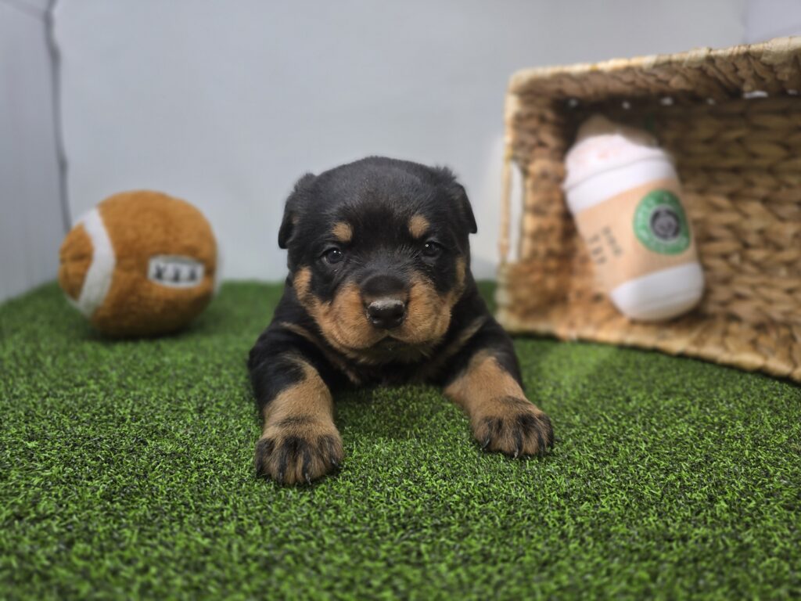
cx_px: 400
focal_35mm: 23
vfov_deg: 58.9
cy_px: 300
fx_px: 532
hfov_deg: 73.9
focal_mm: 6.3
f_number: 1.7
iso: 32
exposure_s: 1/120
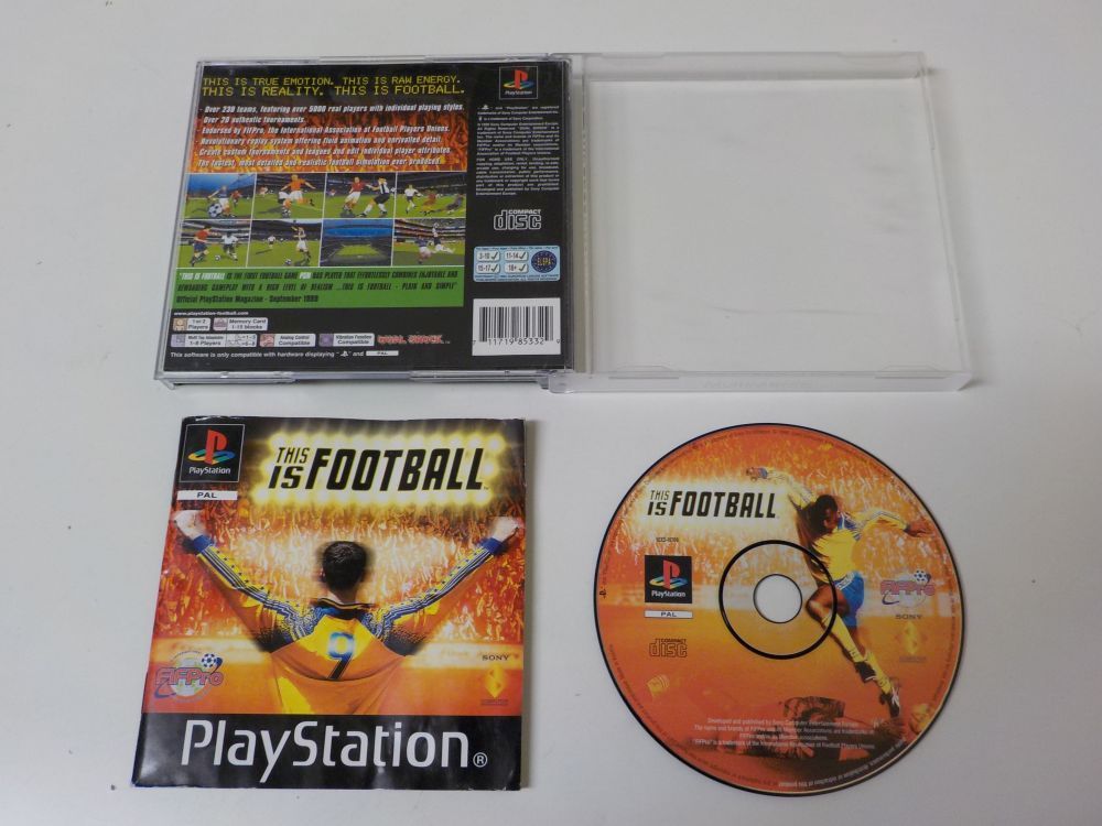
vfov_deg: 46.8
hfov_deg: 60.0
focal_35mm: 30
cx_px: 551
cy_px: 413
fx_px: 955
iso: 160
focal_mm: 4.1
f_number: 3.3
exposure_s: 1/30
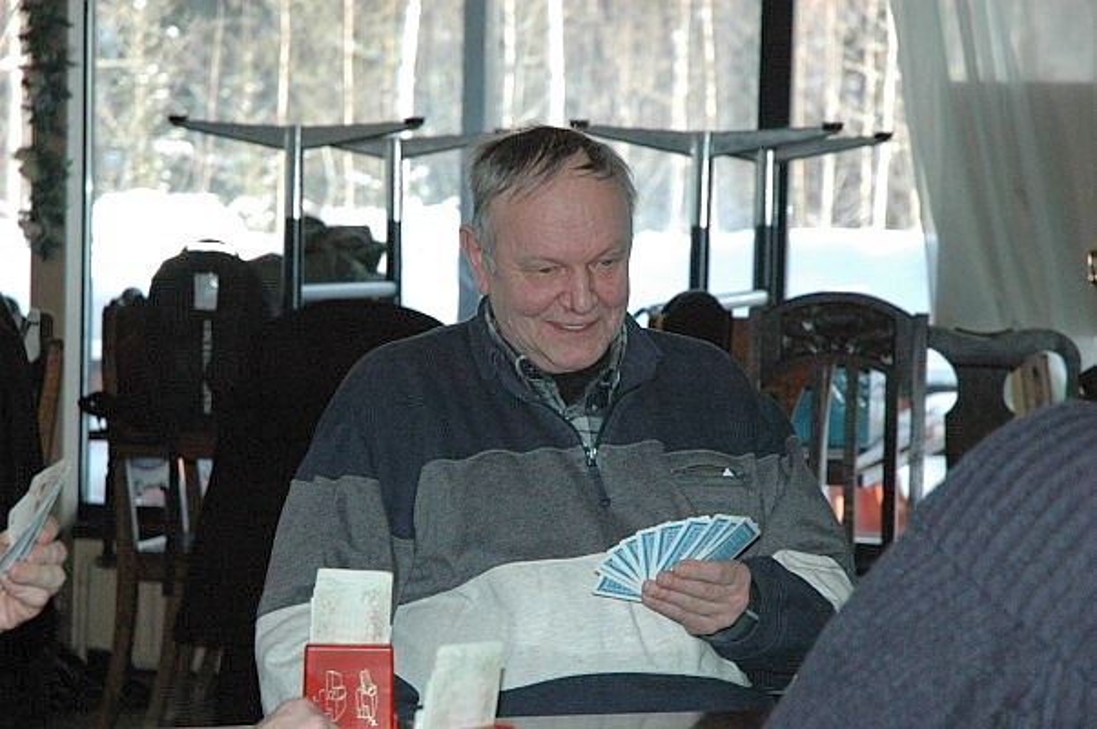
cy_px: 364
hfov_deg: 19.5
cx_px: 548
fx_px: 3196
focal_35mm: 105
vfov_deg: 13.0
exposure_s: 1/320
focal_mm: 70
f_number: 5
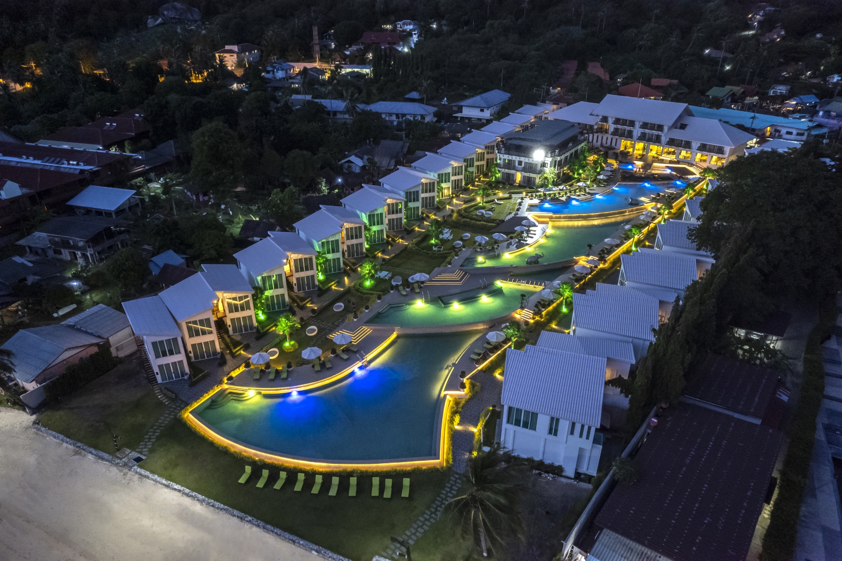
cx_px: 421
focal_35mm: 22
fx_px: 514
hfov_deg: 78.6
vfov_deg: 57.2
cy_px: 280
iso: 1600
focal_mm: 8.38
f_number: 2.8
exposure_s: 1/10
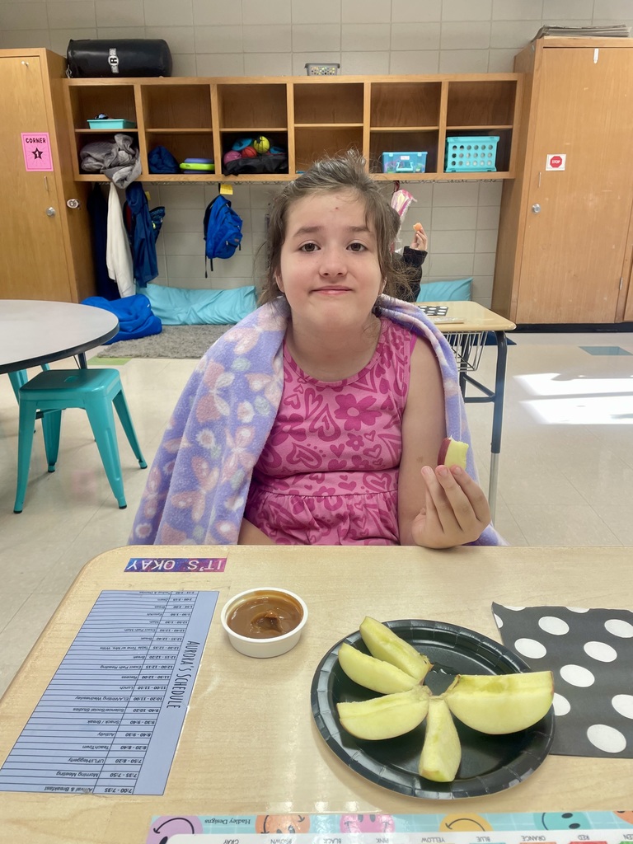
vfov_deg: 67.3
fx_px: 634
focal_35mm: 26
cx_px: 316
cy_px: 422
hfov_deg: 53.1
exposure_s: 1/120
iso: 64
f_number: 1.6
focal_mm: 4.2
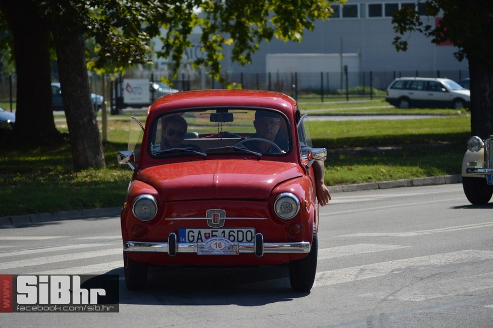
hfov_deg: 11.2
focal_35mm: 183
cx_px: 246
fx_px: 2505
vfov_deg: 7.5
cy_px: 164
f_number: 5.6
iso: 100
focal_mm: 122
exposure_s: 1/800
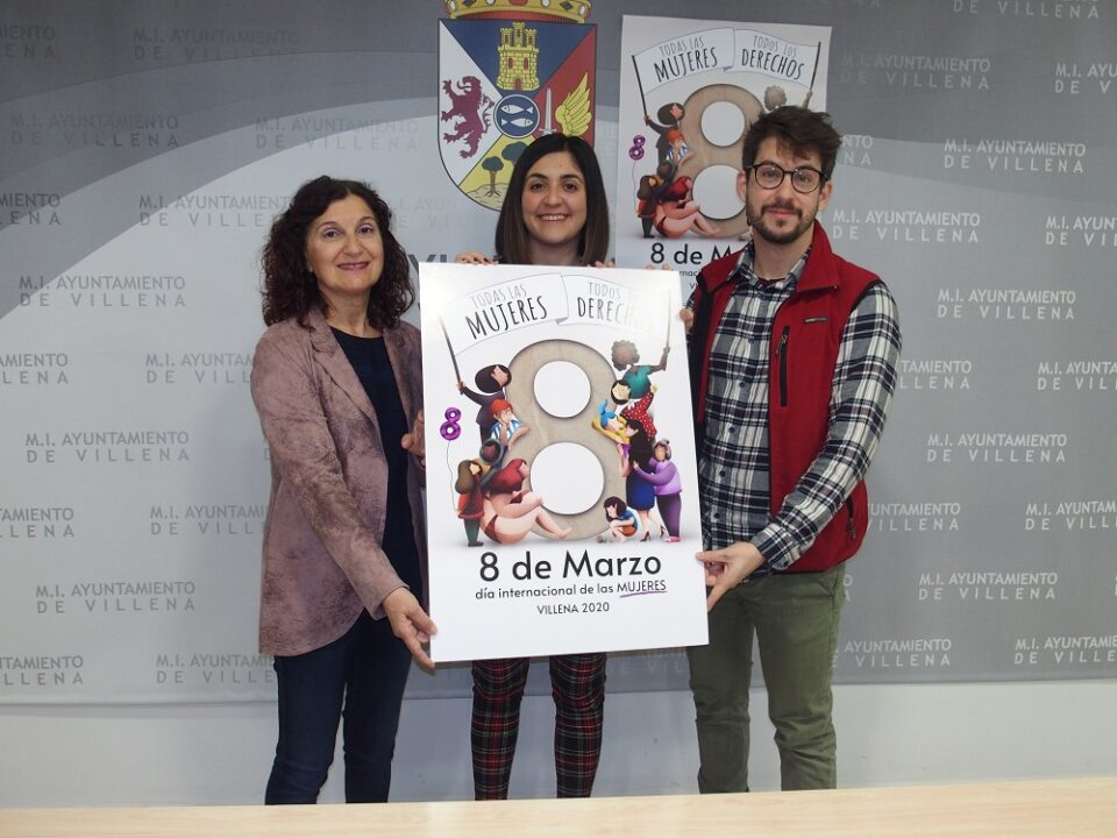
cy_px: 419
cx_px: 558
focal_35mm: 32
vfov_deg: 44.2
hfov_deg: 56.8
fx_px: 1033
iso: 250
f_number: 2.8
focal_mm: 6.7
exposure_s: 1/30
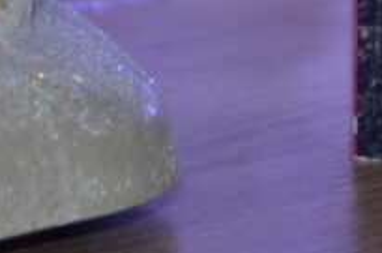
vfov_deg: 4.1
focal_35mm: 331
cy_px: -358
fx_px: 3504
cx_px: 642
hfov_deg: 6.1
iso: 1100
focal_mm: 44
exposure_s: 1/60
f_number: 5.3
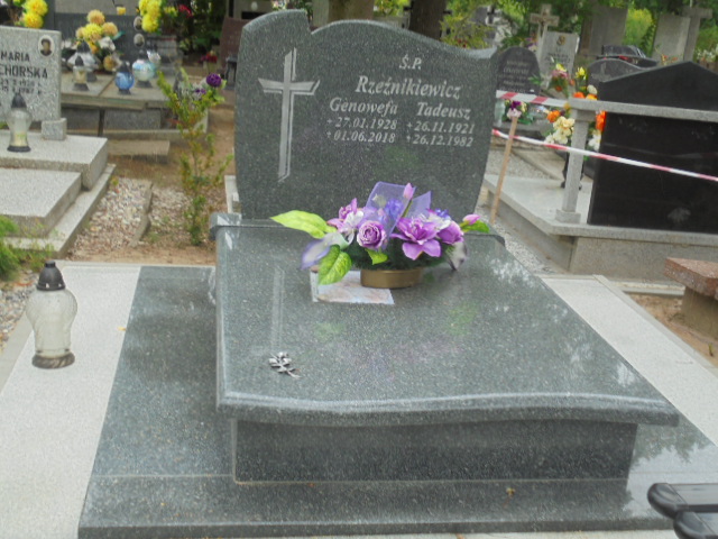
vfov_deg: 33.6
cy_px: 270
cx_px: 359
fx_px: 892
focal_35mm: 43
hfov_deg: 43.9
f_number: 4.5
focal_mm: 7.8
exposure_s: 1/125
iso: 100
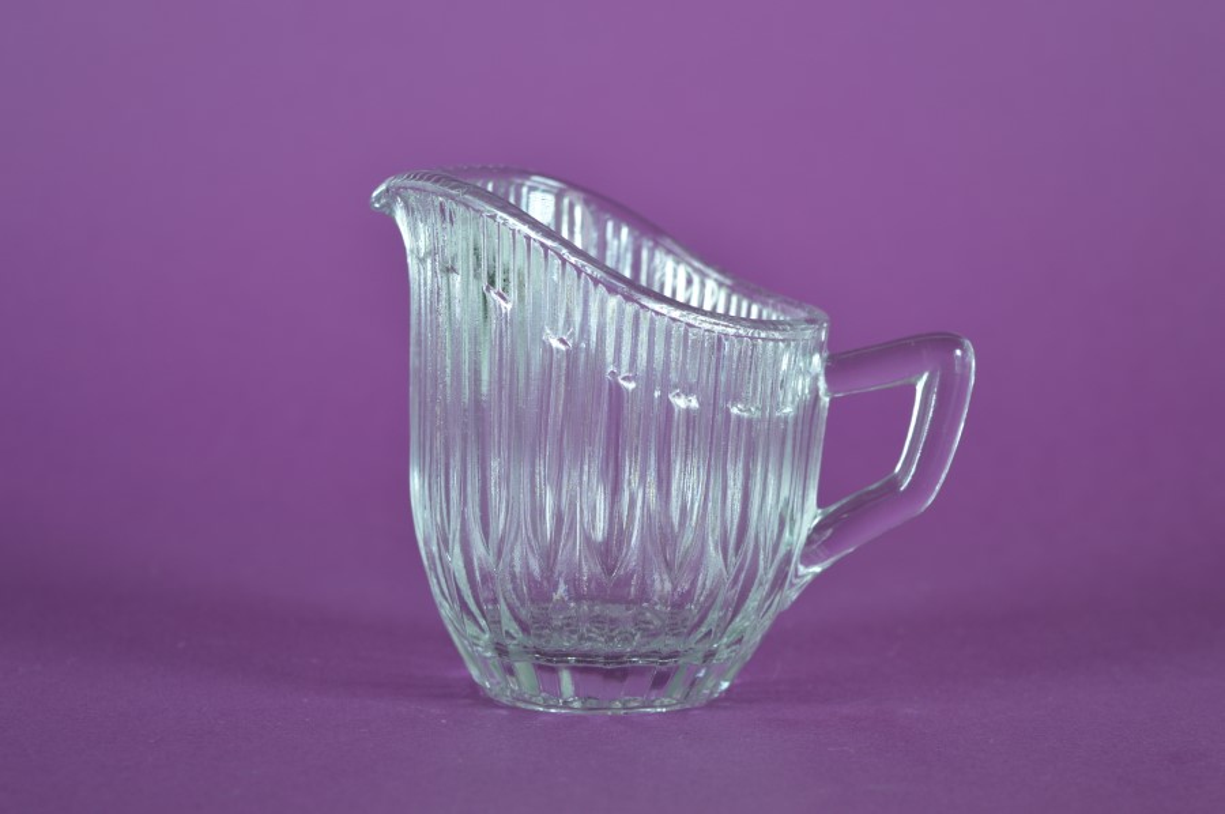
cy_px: 407
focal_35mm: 82
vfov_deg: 16.5
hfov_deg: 24.6
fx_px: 2804
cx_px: 612
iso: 100
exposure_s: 1/80
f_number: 6.3
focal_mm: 55
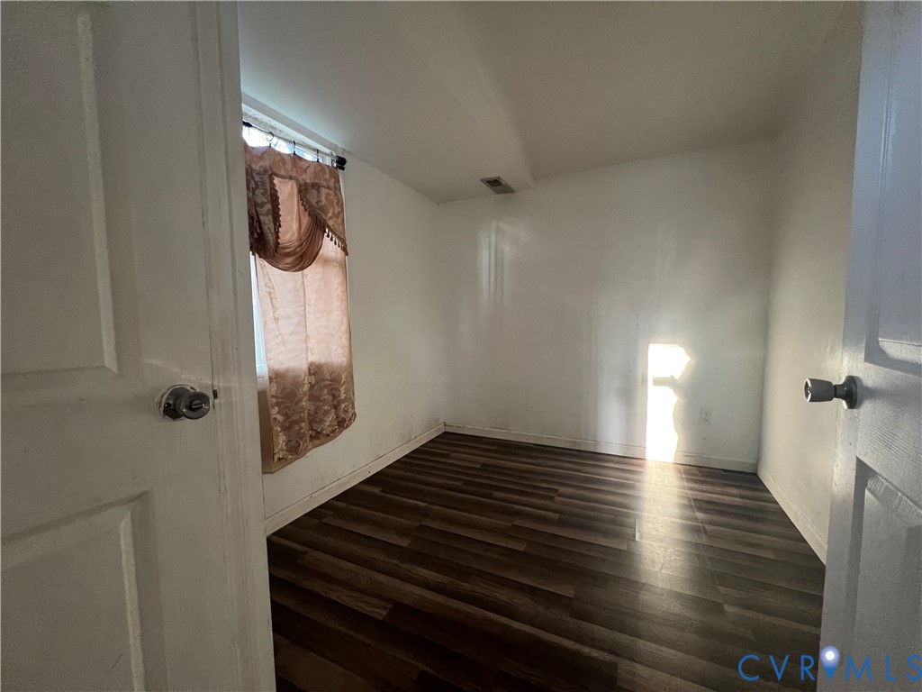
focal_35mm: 13
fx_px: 346
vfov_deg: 89.9
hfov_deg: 106.2
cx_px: 461
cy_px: 346
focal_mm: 1.57
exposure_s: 1/60
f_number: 1.8
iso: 400
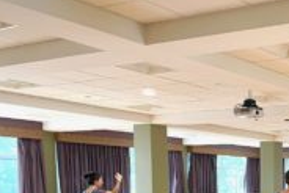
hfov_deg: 27.9
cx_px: 314
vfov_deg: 19.2
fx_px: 530
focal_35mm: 66
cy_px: 248
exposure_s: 1/60
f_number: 1.6
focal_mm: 4.2
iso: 80
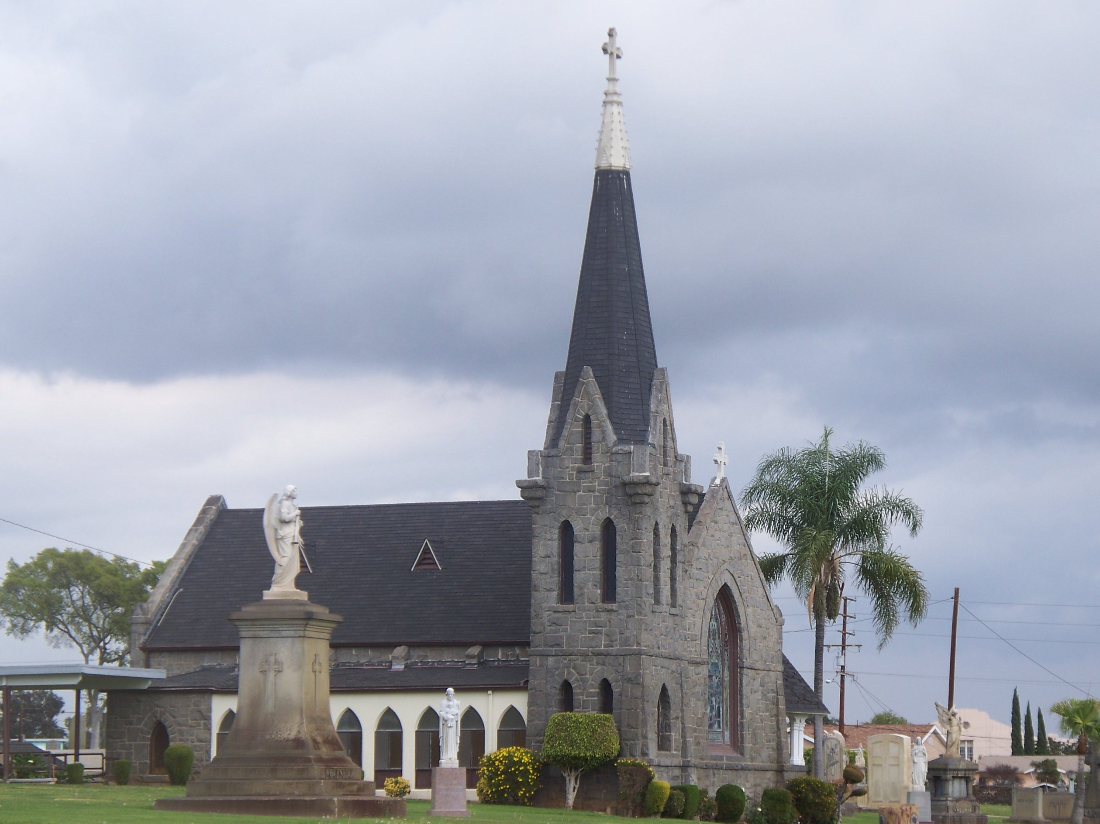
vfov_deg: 14.1
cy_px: 412
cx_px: 550
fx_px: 3336
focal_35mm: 105
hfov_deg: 18.7
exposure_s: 1/400
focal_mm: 22.1
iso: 64
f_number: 3.8
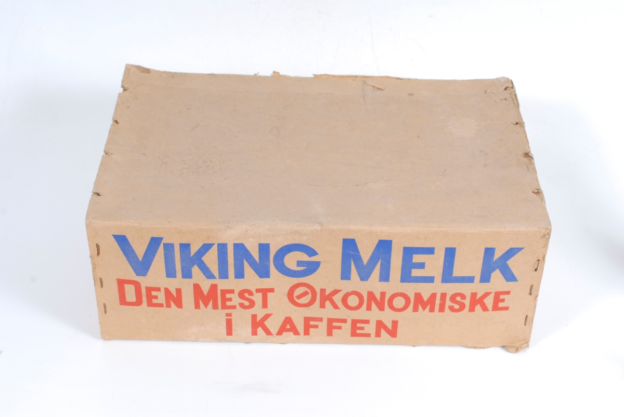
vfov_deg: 22.7
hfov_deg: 33.4
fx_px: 1041
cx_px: 312
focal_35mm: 60
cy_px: 208
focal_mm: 40
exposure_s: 1/100
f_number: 11
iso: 100
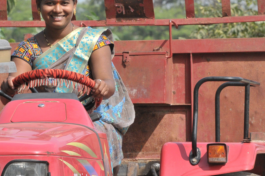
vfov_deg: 3.1
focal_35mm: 448
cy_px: 67
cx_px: 101
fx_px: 3297
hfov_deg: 4.6
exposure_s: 1/800
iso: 640
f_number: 11
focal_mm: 155
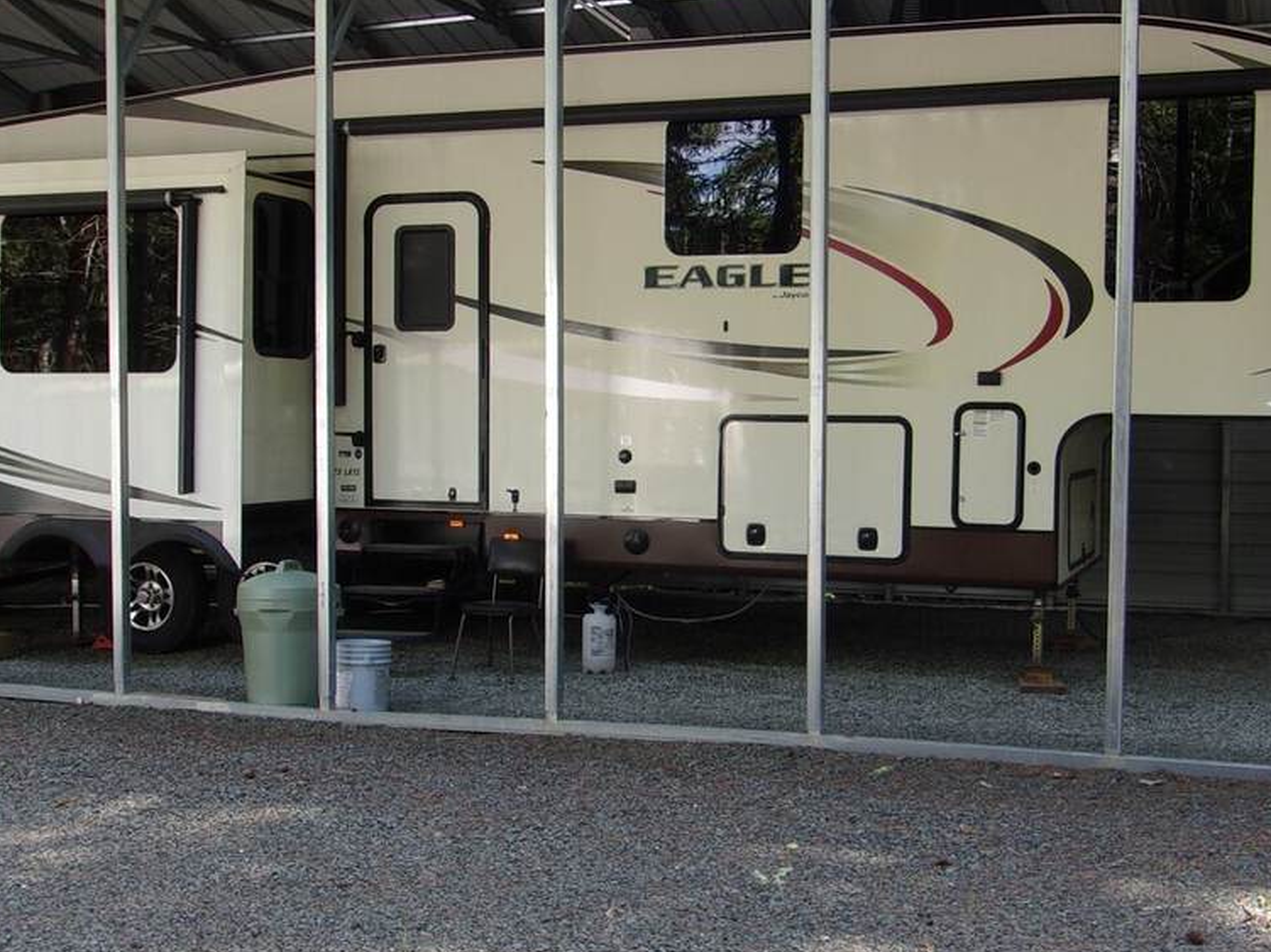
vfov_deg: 31.5
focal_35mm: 46
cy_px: 528
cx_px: 689
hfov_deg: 41.2
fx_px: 1689
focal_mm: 4.9
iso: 80
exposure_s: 1/100
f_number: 3
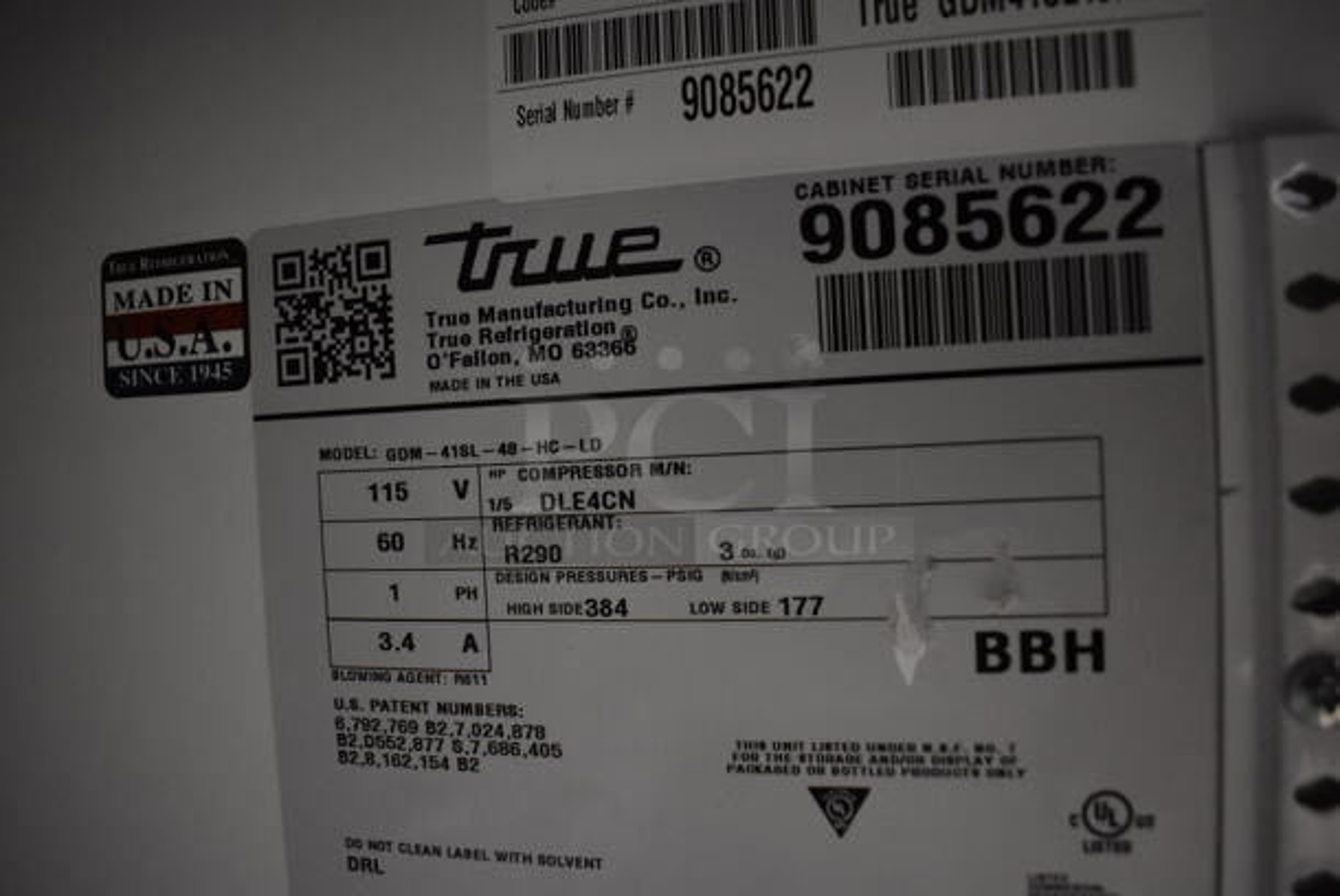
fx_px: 1006
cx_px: 670
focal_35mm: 27
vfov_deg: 48.0
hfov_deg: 67.3
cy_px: 448
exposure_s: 1/25
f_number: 3.5
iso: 3200
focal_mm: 18
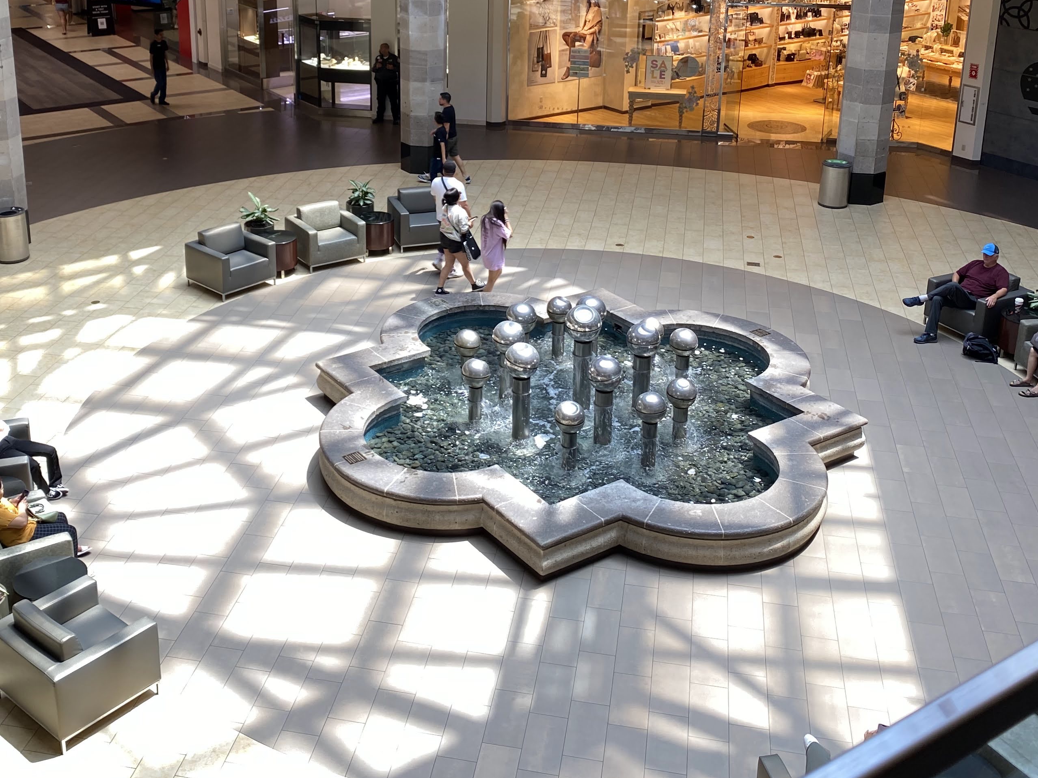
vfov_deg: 34.2
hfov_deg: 45.6
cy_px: 170
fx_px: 1229
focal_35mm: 41
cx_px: 435
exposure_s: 1/120
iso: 40
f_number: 1.8
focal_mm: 4.25
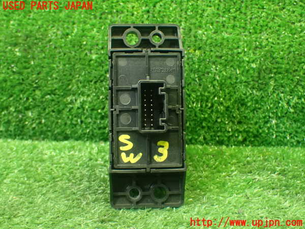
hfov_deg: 35.5
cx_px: 152
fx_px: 476
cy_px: 114
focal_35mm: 54
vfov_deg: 27.0
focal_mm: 9.65
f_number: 3.3
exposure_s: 1/50
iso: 1250
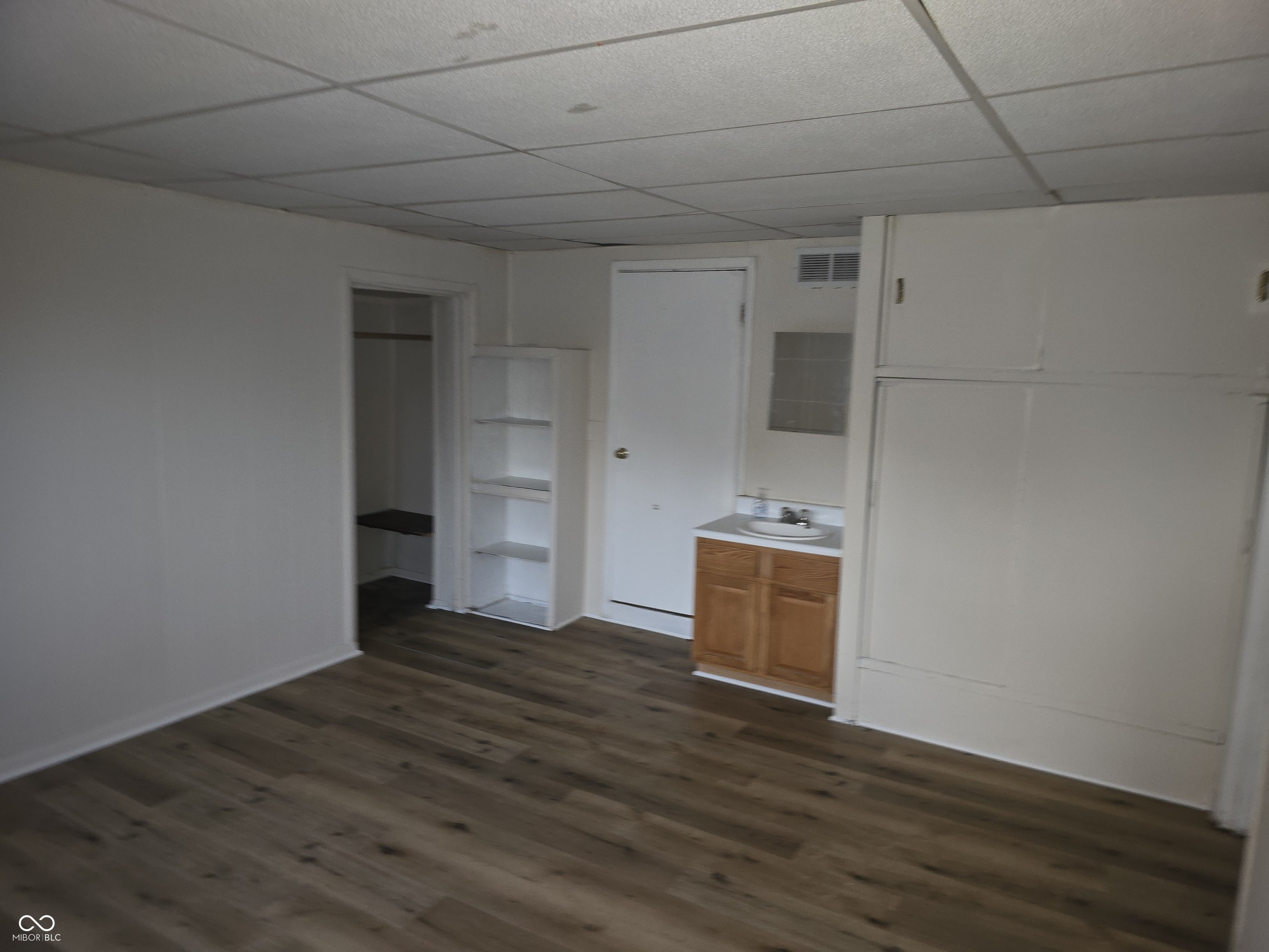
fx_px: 843
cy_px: 476
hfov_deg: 73.9
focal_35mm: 23
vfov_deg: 58.9
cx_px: 634
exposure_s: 1/12
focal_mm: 6.3
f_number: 1.7
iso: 200
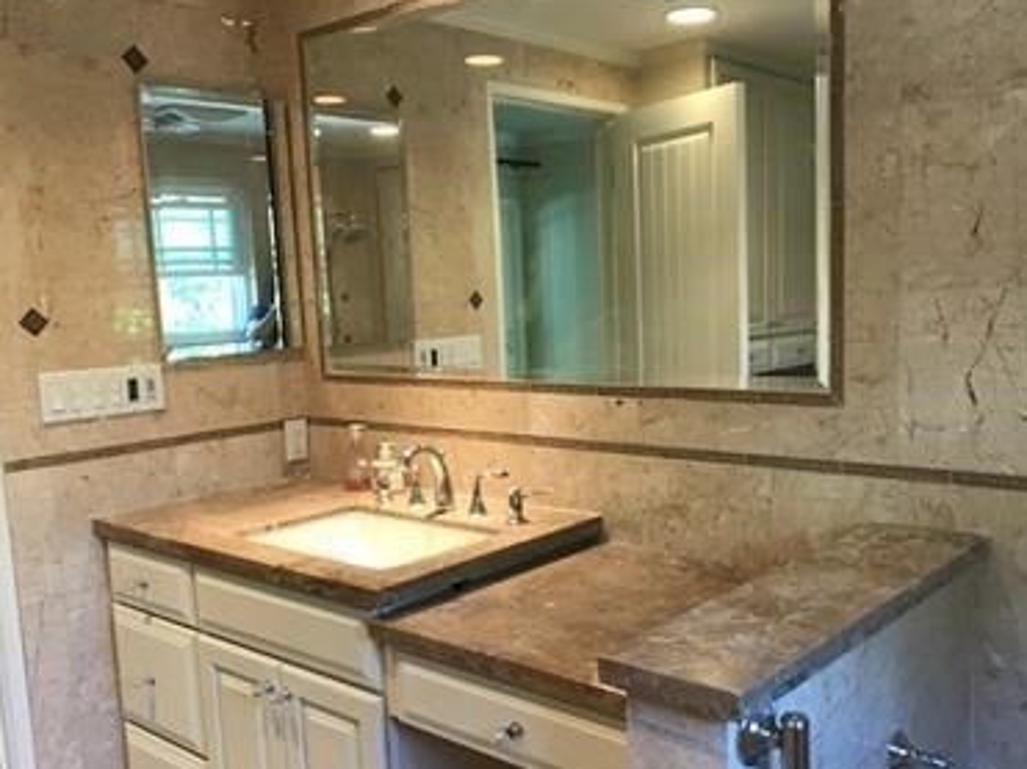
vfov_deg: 41.6
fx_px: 1008
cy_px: 455
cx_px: 556
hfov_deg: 53.9
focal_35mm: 34
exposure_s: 1/24
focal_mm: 3.99
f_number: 1.8
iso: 40
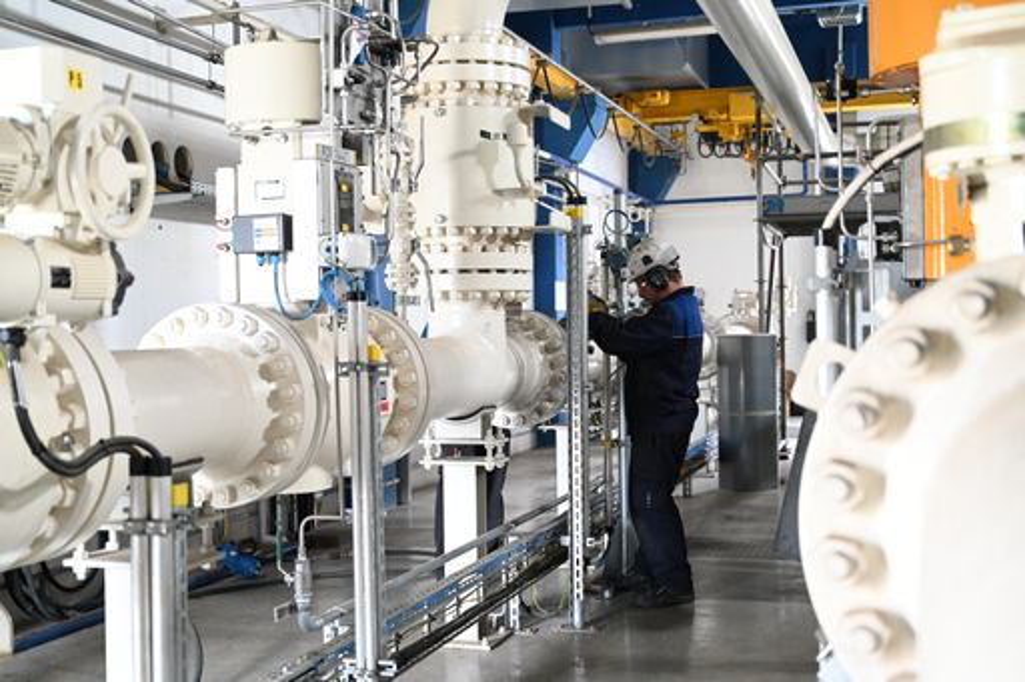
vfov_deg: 30.5
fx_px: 1252
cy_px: 341
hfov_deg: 44.5
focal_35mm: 44
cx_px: 512
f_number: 4
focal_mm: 44
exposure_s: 1/50
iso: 1800
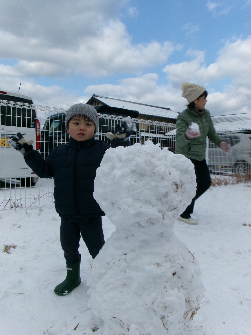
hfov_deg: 49.8
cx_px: 126
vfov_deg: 63.4
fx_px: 271
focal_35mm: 28
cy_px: 168
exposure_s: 1/140
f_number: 10.8
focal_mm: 5.1
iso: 100
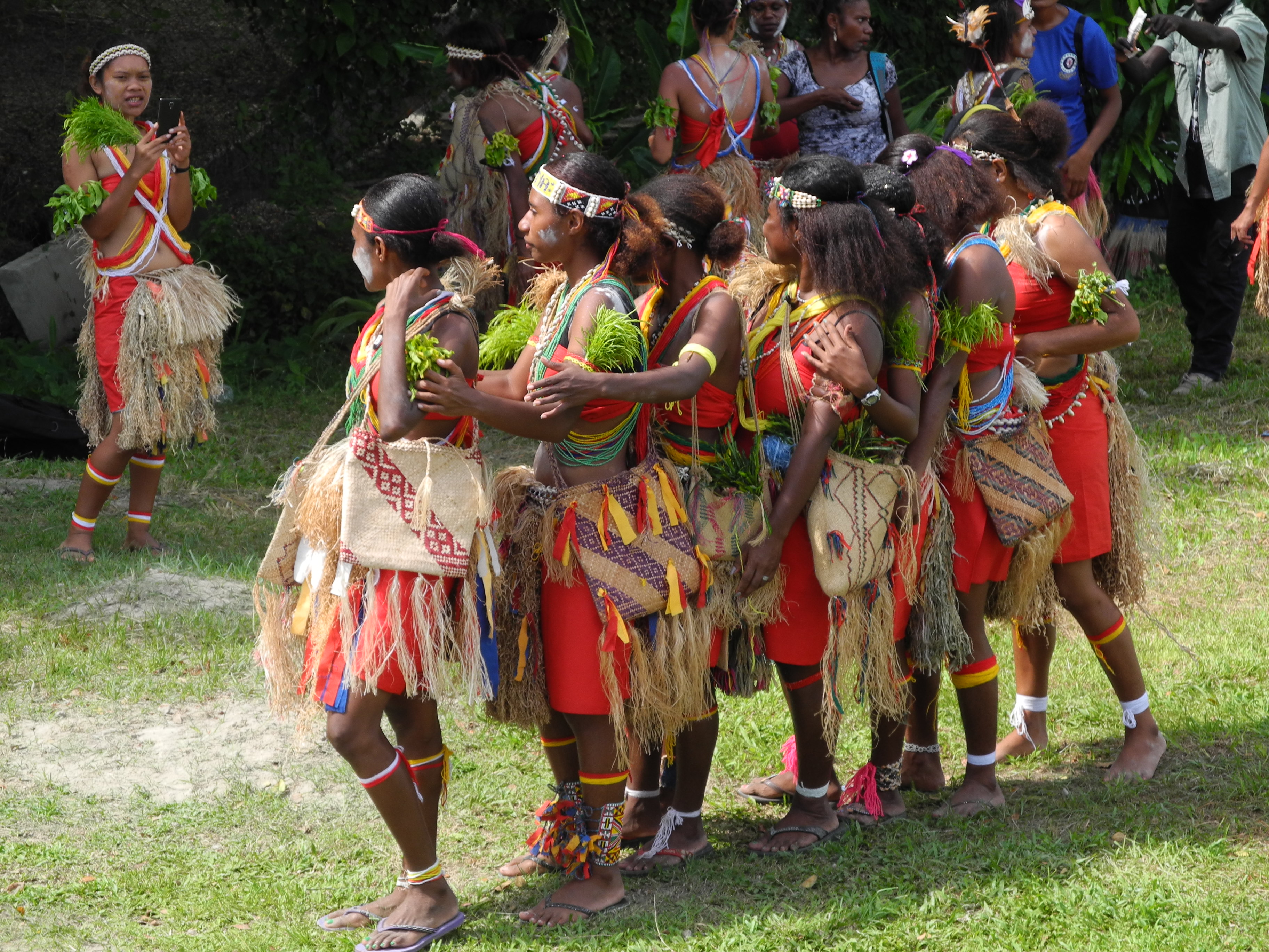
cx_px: 634
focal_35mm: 119
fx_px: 4362
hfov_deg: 16.6
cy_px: 476
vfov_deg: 12.5
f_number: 4.5
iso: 100
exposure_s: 1/171
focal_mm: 25.4
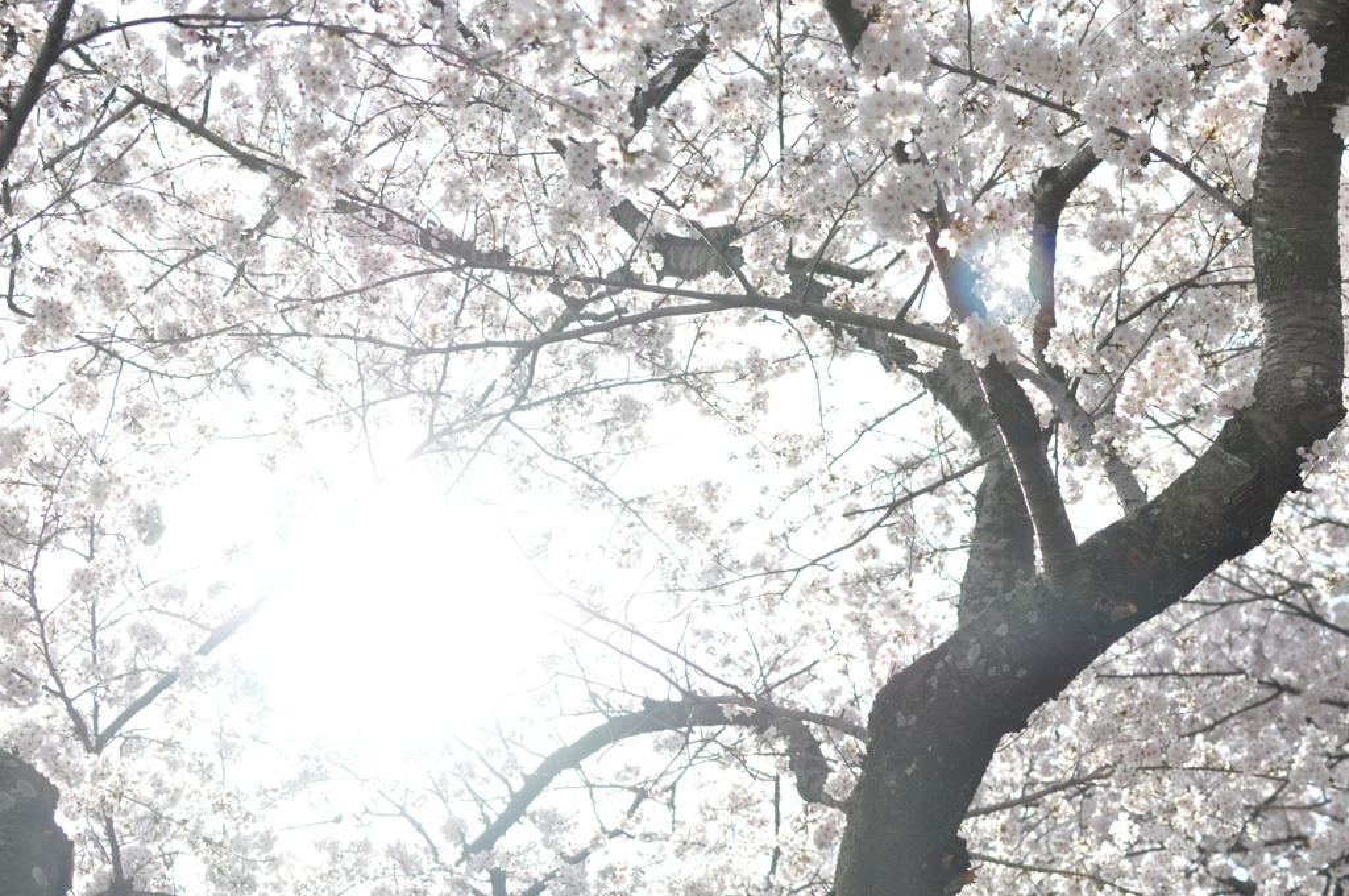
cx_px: 674
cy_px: 448
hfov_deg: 37.9
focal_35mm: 52
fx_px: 1965
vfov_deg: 25.7
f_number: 4
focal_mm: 35
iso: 1000
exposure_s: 1/4000
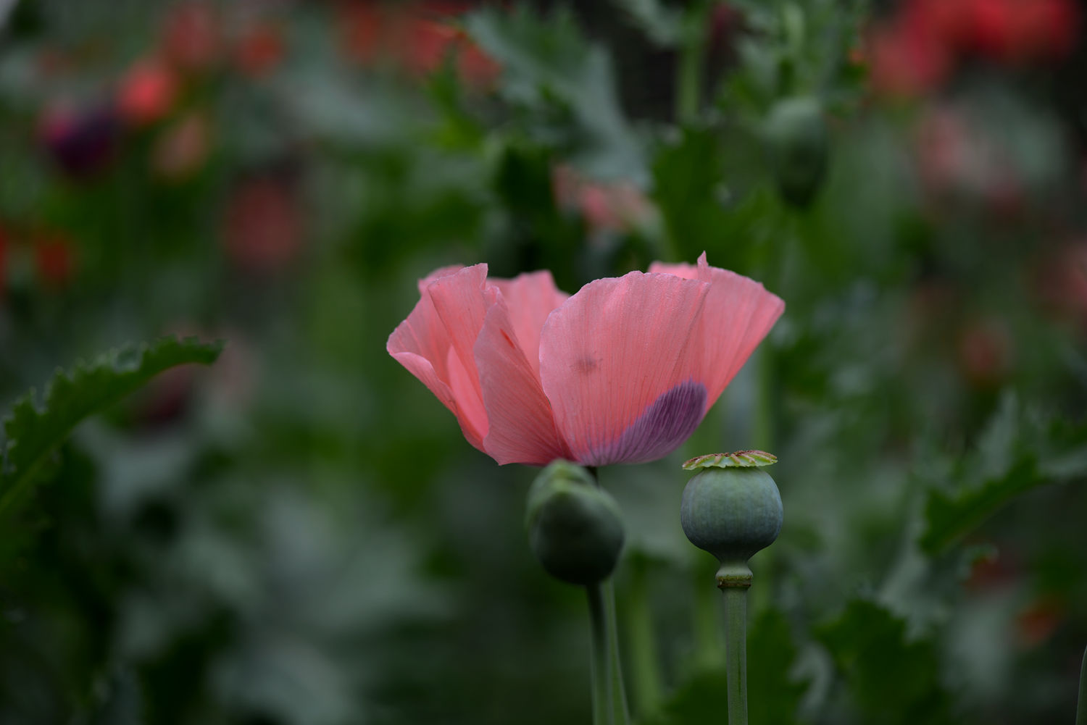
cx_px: 544
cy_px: 362
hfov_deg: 19.5
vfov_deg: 13.0
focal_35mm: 105
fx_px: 3171
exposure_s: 1/500
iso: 100
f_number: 4
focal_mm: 105
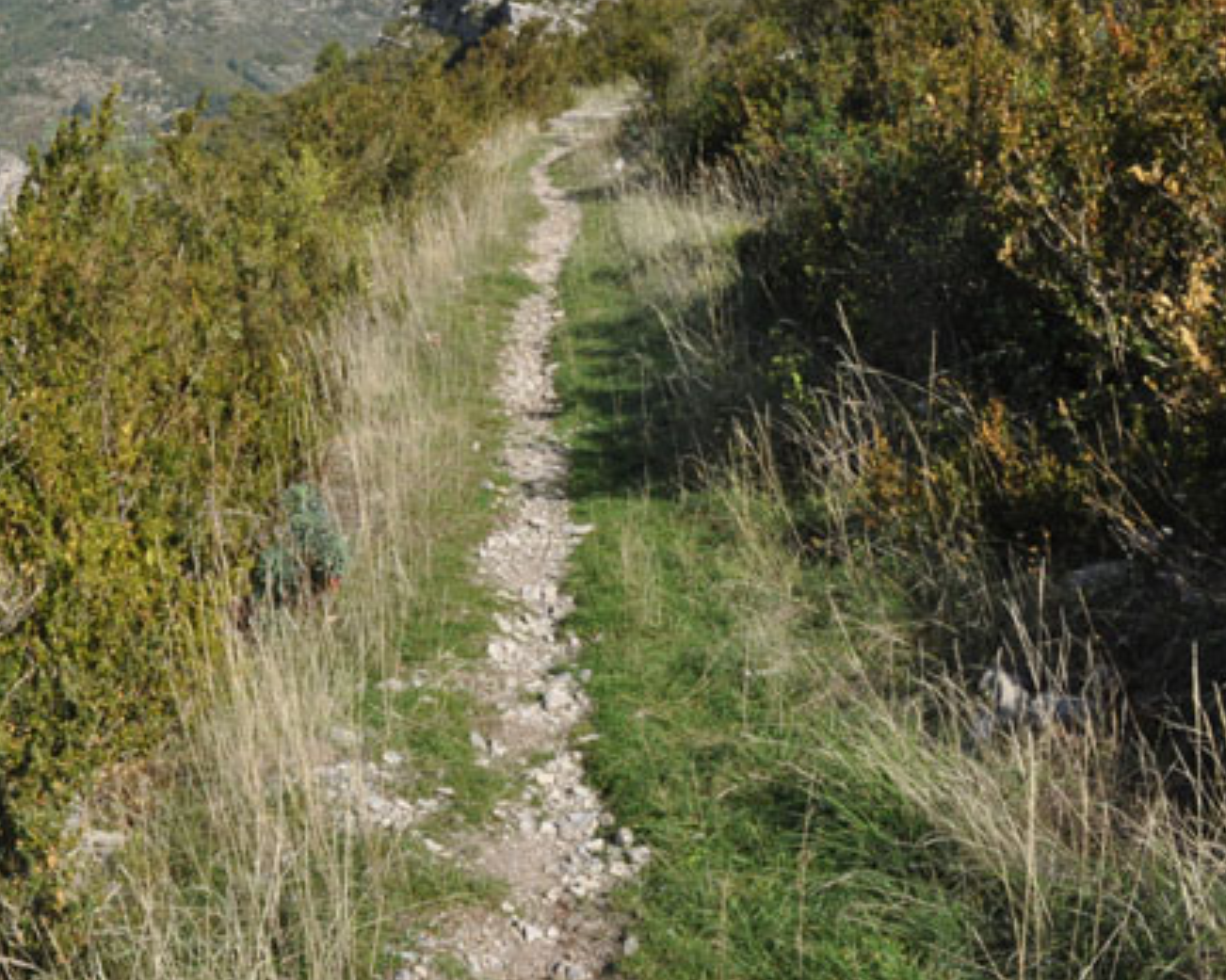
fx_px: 2068
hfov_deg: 32.2
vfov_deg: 26.4
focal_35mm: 57
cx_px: 260
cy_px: 267
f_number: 18
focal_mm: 22
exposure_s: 1/125
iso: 400
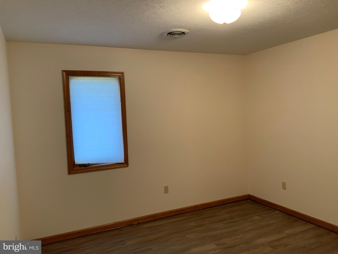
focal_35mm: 29
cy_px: 127
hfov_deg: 61.7
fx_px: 283
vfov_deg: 48.2
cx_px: 169
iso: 200
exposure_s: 1/60
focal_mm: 3
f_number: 1.8
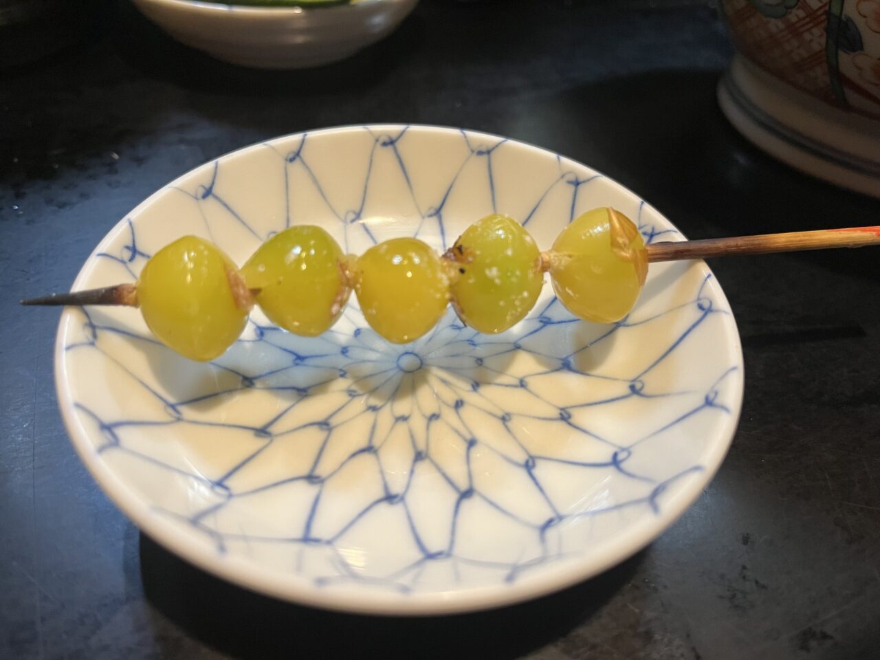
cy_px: 330
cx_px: 440
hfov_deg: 67.3
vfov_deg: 53.1
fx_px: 661
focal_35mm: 26
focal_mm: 5.1
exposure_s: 1/50
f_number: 1.6
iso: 160
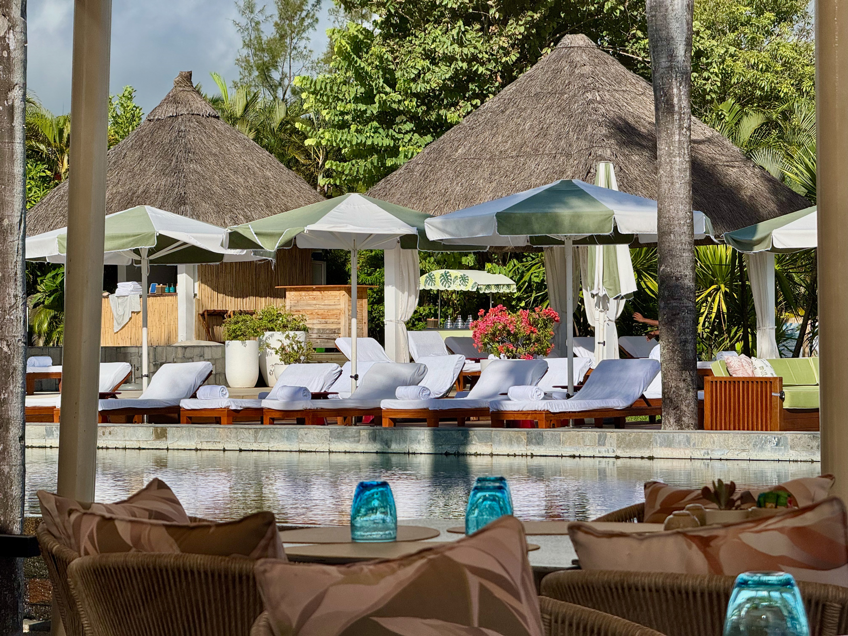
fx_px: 2940
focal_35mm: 120
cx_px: 424
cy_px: 318
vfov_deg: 12.3
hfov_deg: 16.4
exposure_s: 1/3690
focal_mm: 15.66
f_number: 2.8
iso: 50
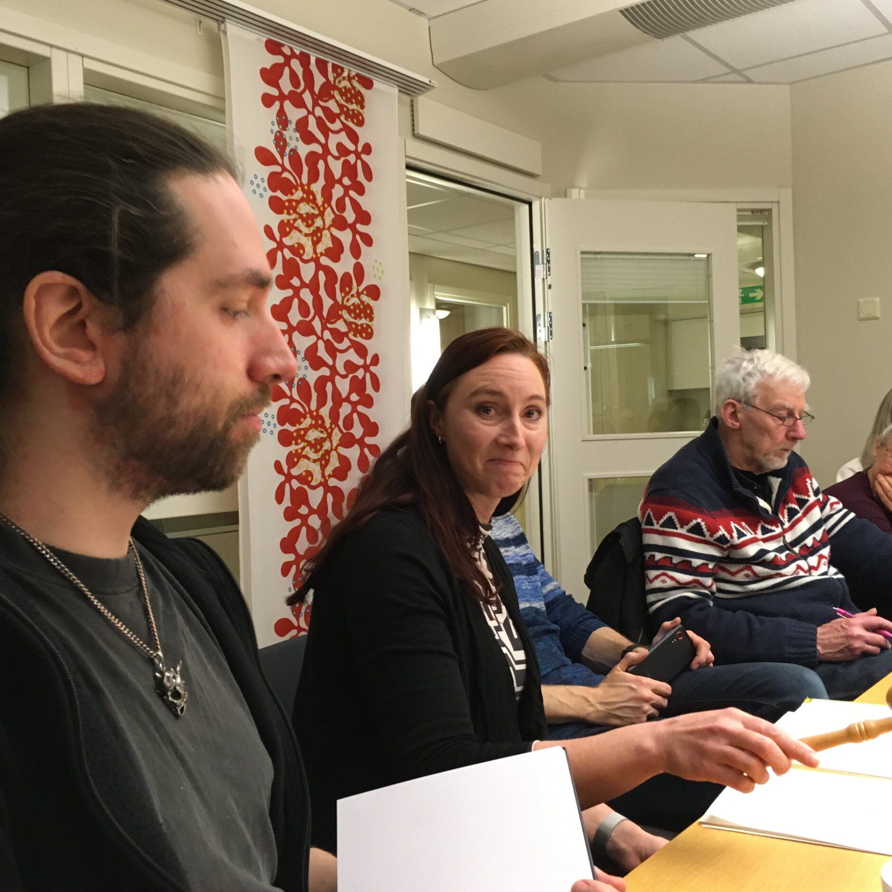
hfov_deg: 47.2
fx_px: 1020
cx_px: 456
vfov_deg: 47.2
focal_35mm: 35
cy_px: 441
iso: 200
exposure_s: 1/33
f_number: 2.2
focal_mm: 4.15
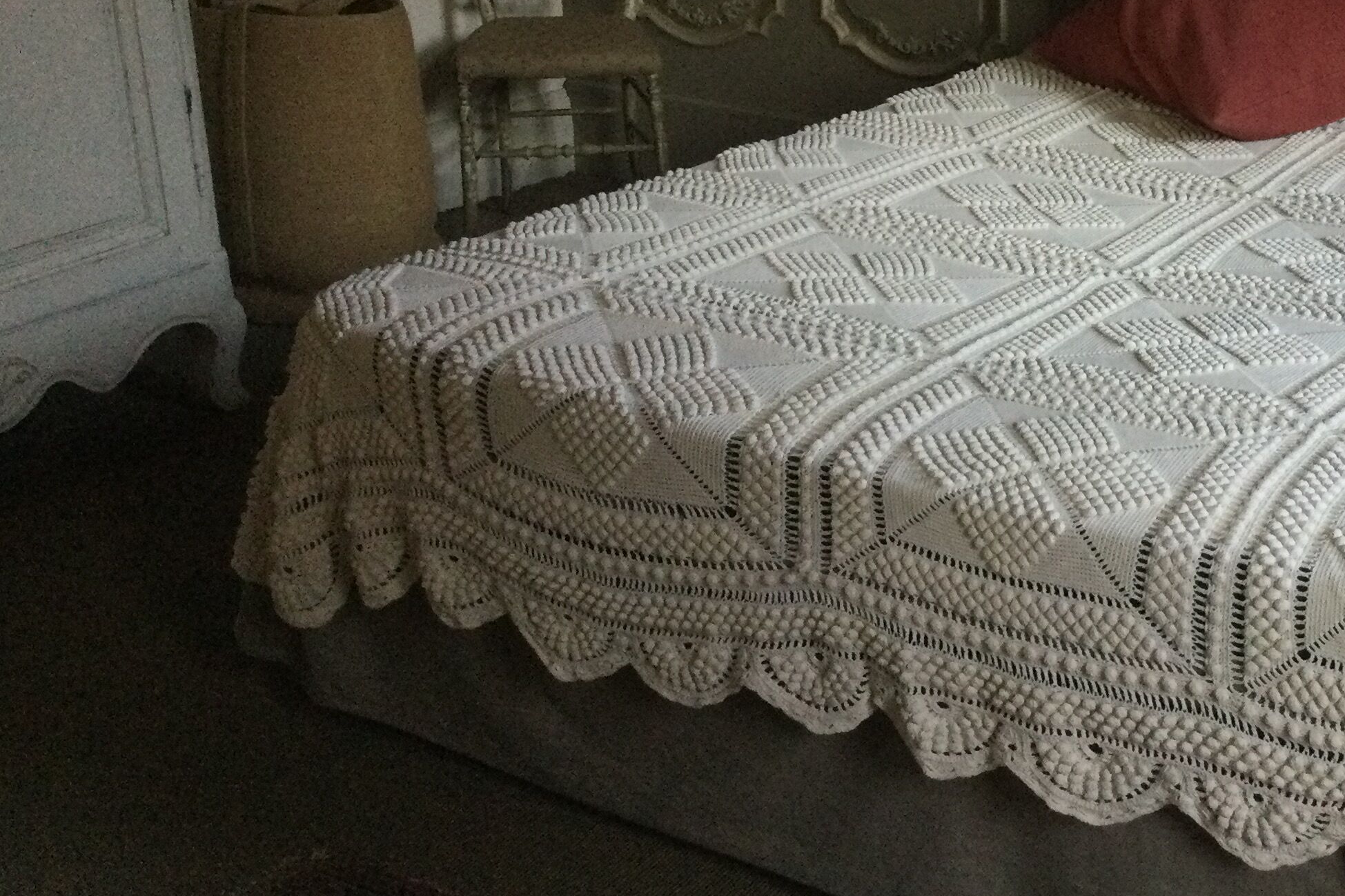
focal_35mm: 54
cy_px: 200
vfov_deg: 24.7
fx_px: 2017
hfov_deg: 35.6
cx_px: 1093
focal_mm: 3.3
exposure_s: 1/33
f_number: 2.4
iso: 200
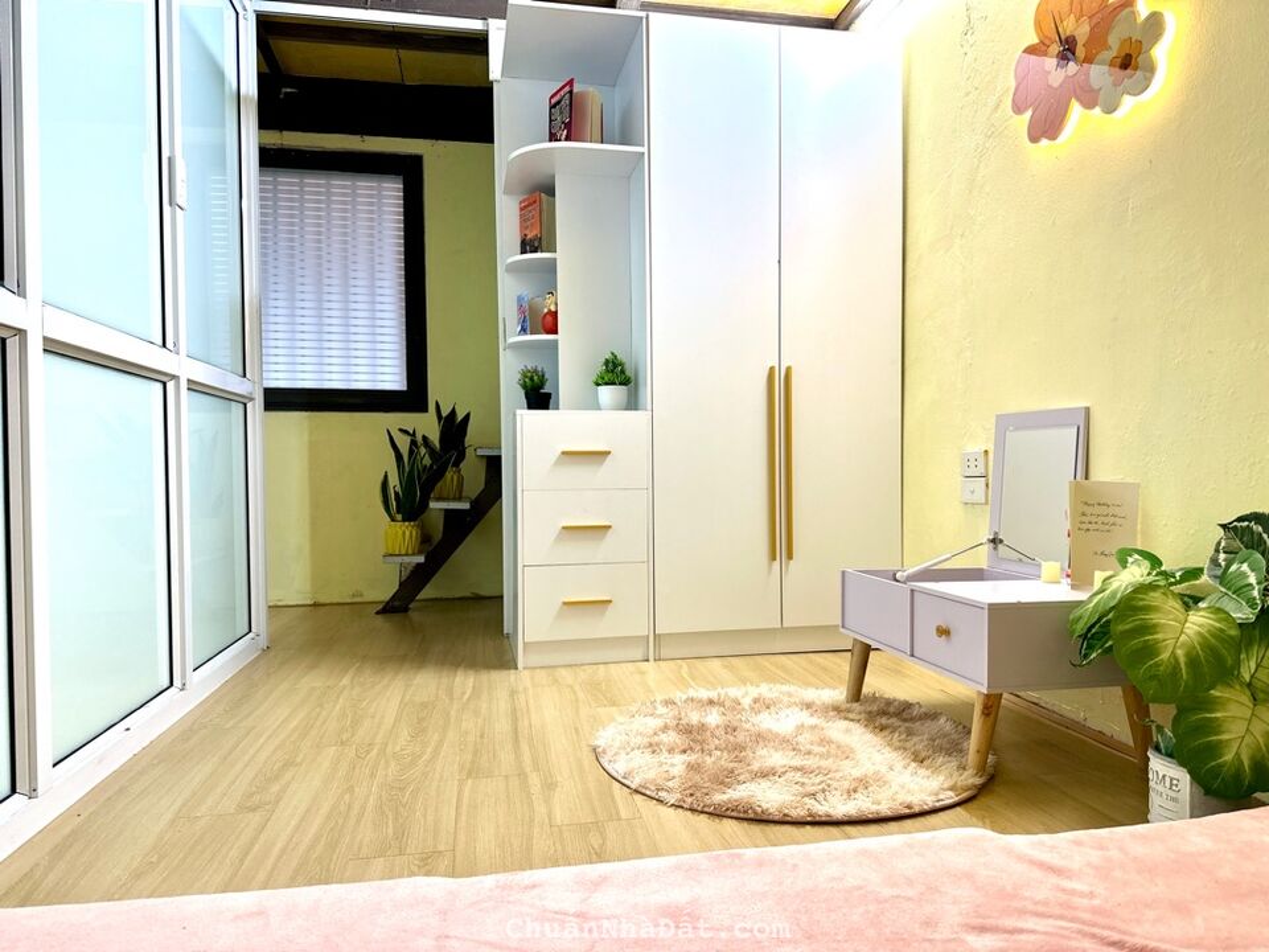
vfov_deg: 56.8
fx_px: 880
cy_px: 476
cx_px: 634
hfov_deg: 71.6
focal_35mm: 24
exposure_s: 1/100
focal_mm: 6.86
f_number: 1.78
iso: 160
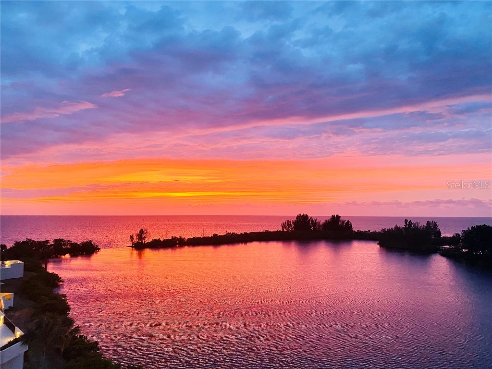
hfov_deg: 67.3
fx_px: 370
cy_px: 184
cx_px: 246
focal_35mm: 26
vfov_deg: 53.1
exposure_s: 1/60
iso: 250
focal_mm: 4.25
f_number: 1.8
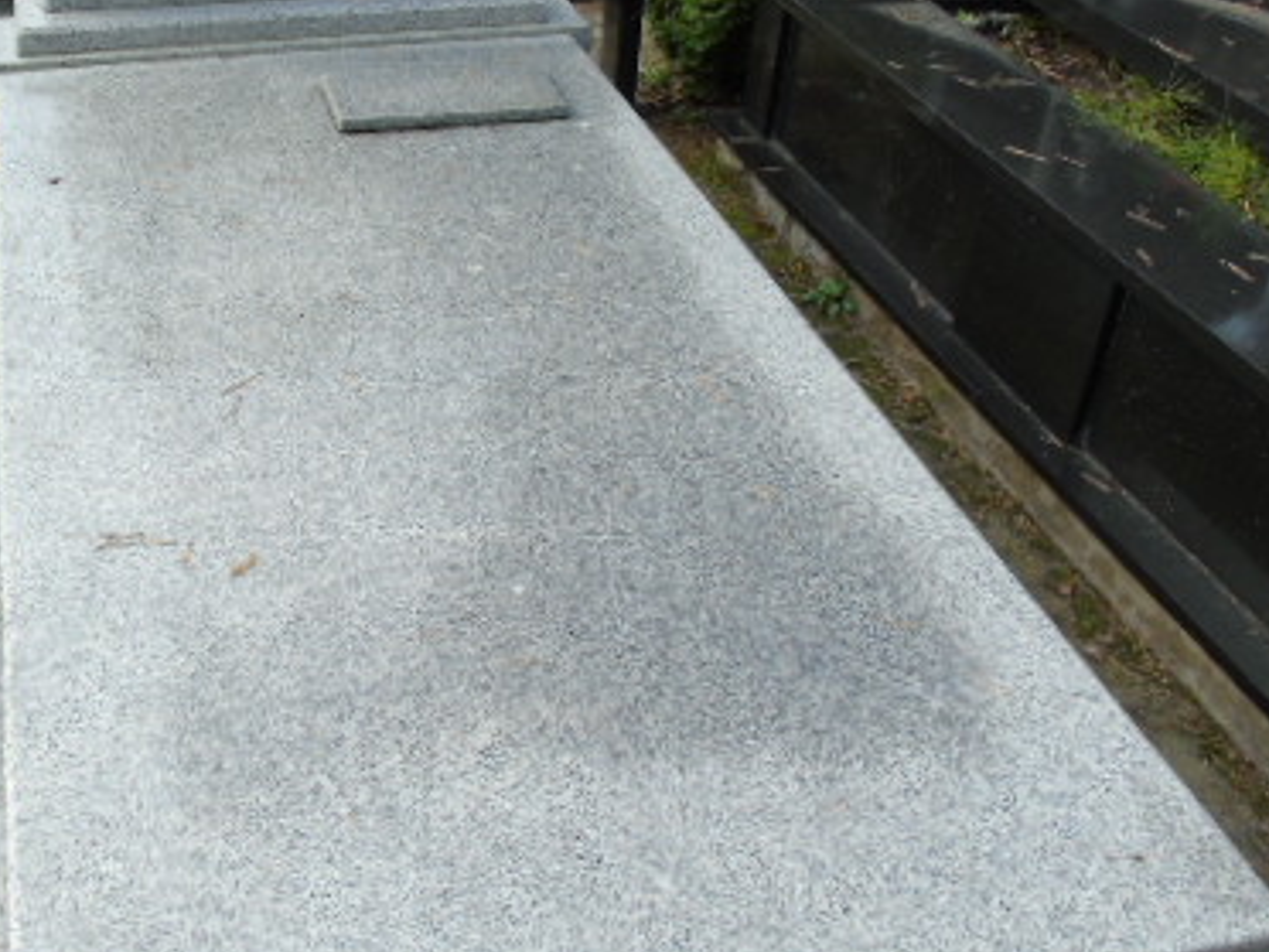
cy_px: 375
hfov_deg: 43.2
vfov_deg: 33.5
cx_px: 413
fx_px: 1576
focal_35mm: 43
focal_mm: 4.4
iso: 80
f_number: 3.4
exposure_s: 1/320
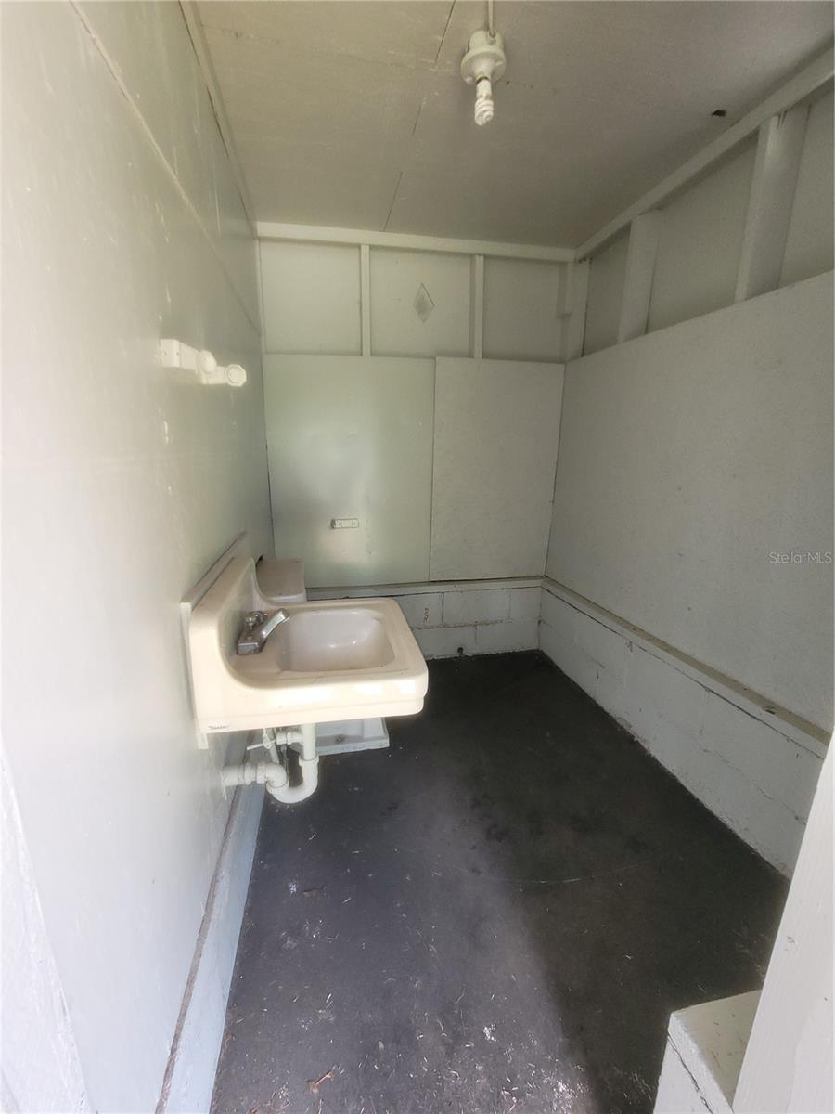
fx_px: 418
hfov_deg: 89.9
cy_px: 557
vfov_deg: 106.2
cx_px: 418
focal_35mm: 13
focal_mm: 2.2
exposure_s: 1/60
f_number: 2.2
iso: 125
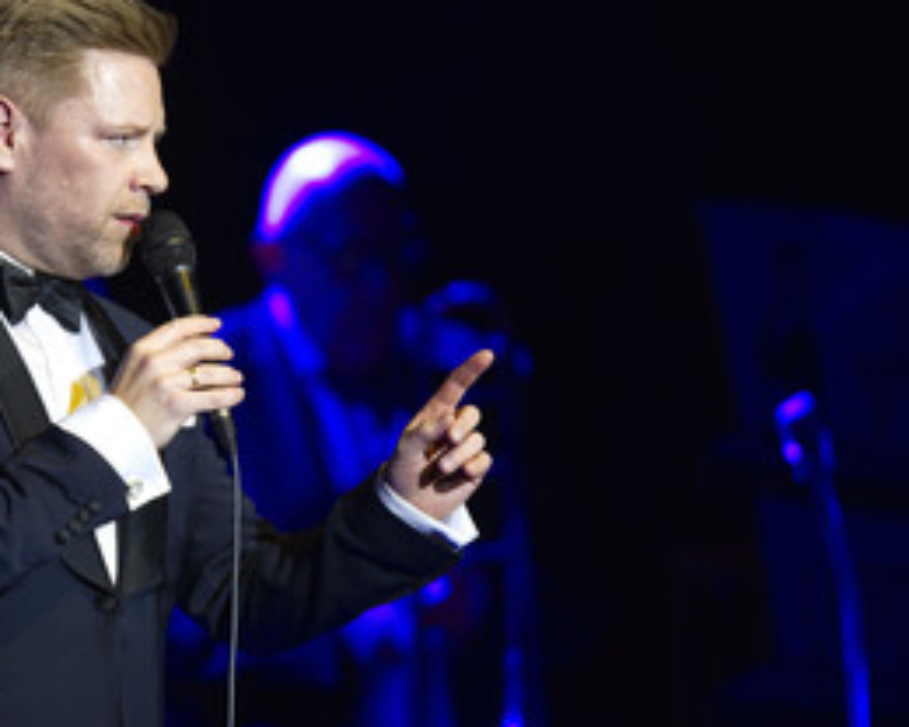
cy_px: 426
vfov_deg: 3.5
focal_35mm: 440
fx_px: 11837
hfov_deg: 4.4
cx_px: 177
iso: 1600
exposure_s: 1/200
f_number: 2.8
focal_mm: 270
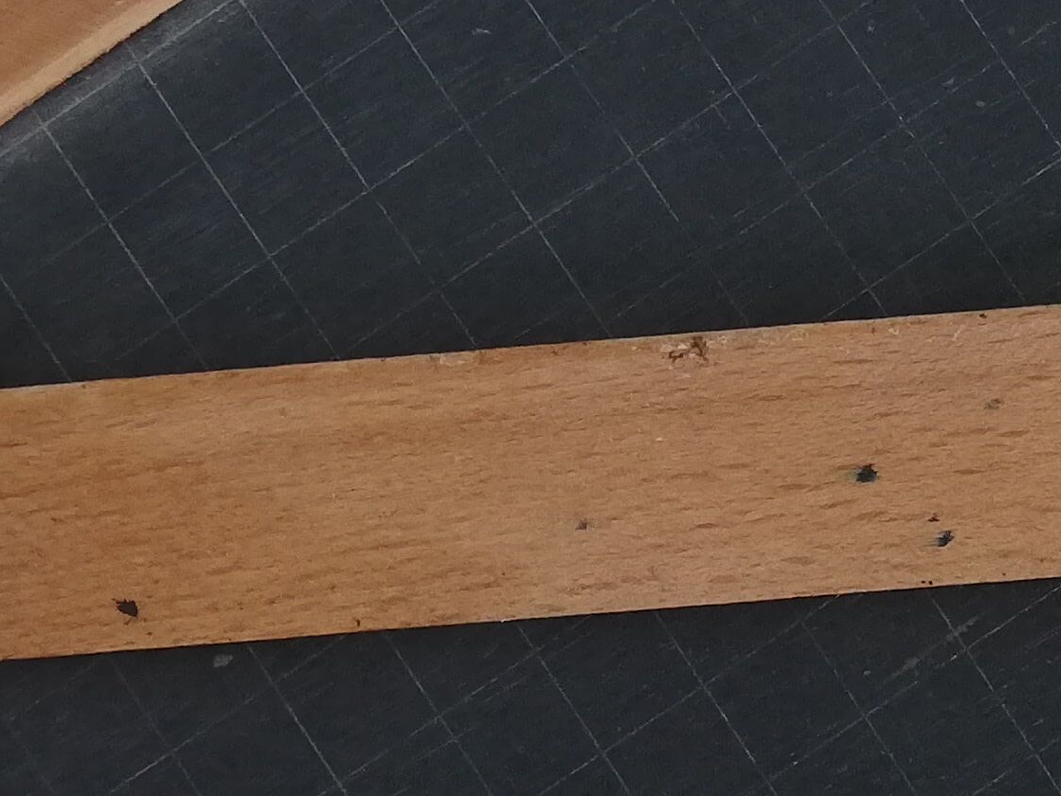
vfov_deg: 13.8
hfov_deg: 17.5
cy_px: 378
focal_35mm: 107
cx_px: 1287
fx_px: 3280
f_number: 2.2
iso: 125
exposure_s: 1/40
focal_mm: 3.81
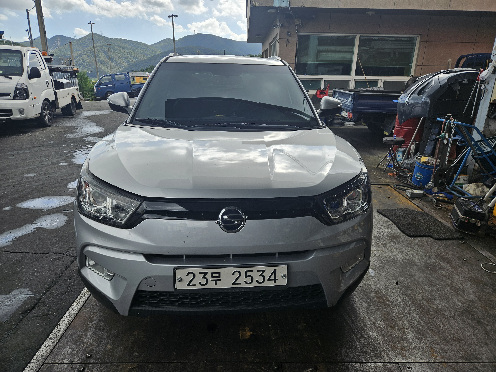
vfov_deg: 58.9
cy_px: 186
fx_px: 330
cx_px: 248
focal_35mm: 23
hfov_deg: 73.9
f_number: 1.8
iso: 25
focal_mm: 5.4
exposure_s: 1/976
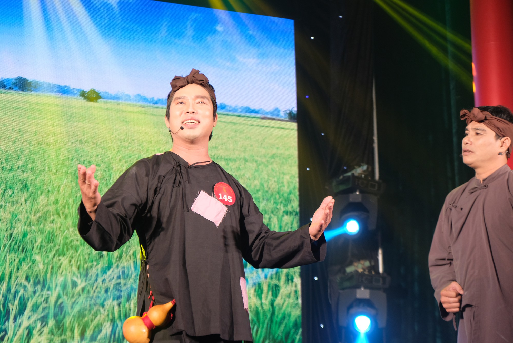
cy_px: 172
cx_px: 256
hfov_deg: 24.5
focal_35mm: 83
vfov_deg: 16.5
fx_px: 1183
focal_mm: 55
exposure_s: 1/45
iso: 800
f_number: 4
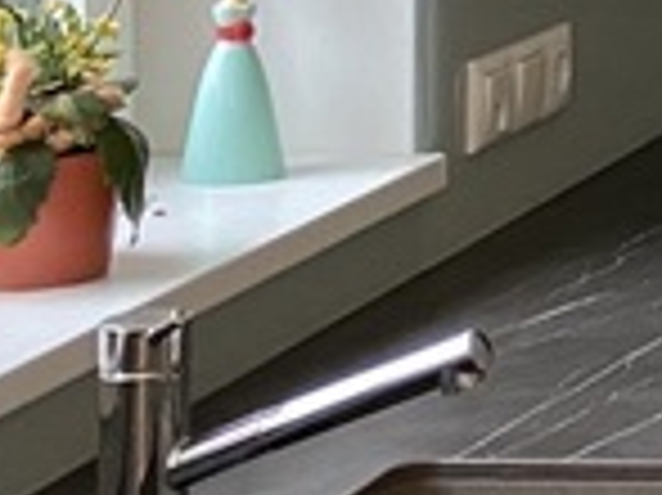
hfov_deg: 8.8
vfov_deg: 7.9
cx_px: 2022
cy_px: -432
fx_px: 3459
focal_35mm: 181
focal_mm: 4.25
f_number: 1.8
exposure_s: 1/50
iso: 250
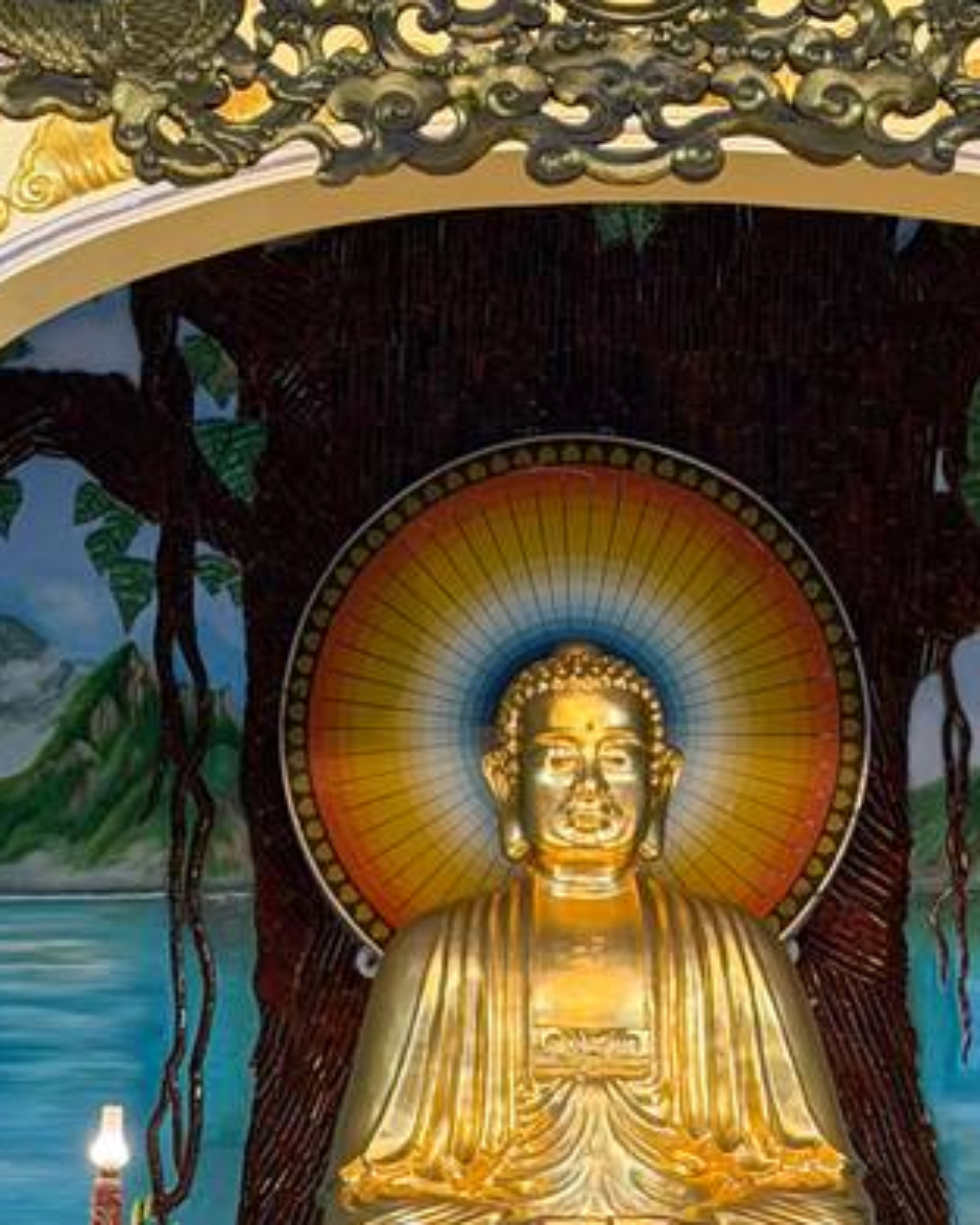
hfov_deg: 13.4
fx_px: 4168
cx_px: 611
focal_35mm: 115
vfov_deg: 16.4
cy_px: 1228
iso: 160
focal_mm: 6.76
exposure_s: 1/50
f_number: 1.78
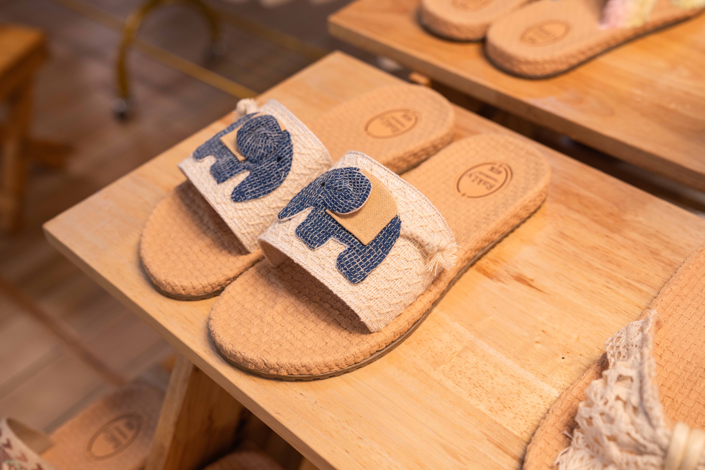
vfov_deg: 33.4
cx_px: 352
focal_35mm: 40
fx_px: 783
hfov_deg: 48.5
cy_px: 235
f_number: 4.5
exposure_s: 1/160
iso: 320
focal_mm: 40
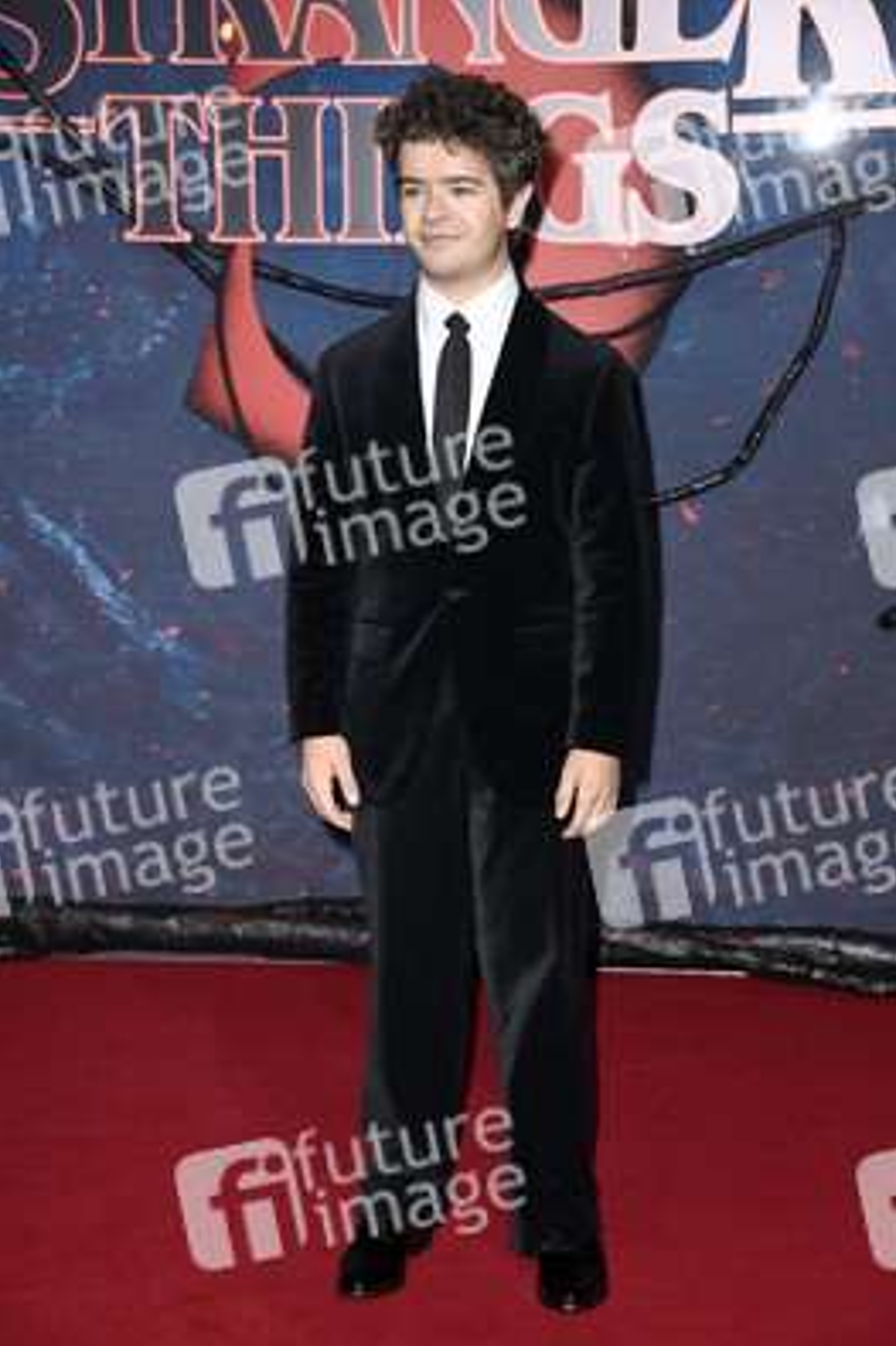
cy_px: 678
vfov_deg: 25.7
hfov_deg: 17.3
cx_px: 450
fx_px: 2952
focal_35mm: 79
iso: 500
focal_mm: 78
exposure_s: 1/200
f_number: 5
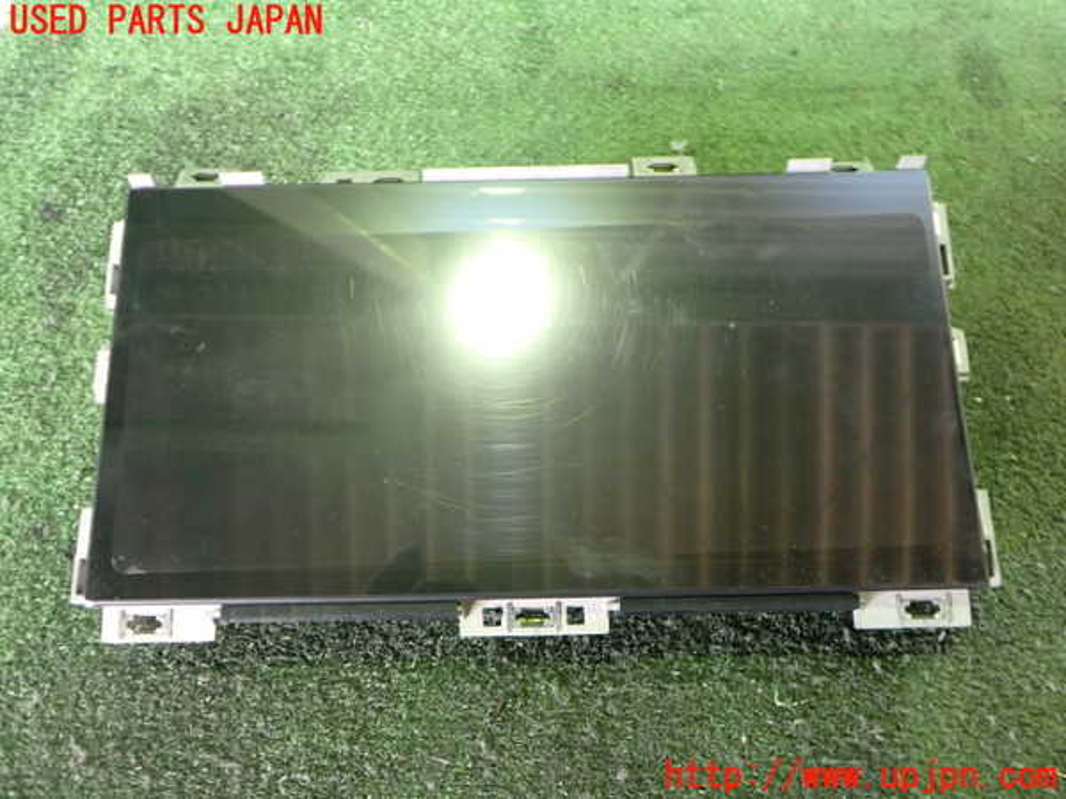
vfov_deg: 46.8
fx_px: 924
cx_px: 533
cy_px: 400
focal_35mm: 30
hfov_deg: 60.0
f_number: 2.3
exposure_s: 1/30
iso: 640
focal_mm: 5.4
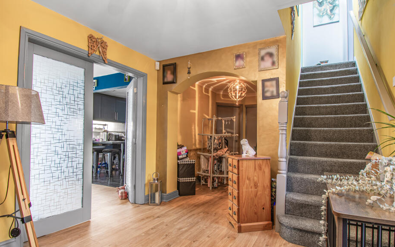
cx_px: 207
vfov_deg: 67.7
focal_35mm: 17
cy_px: 140
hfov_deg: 94.3
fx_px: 183
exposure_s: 2.5
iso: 100
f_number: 8
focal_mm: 10
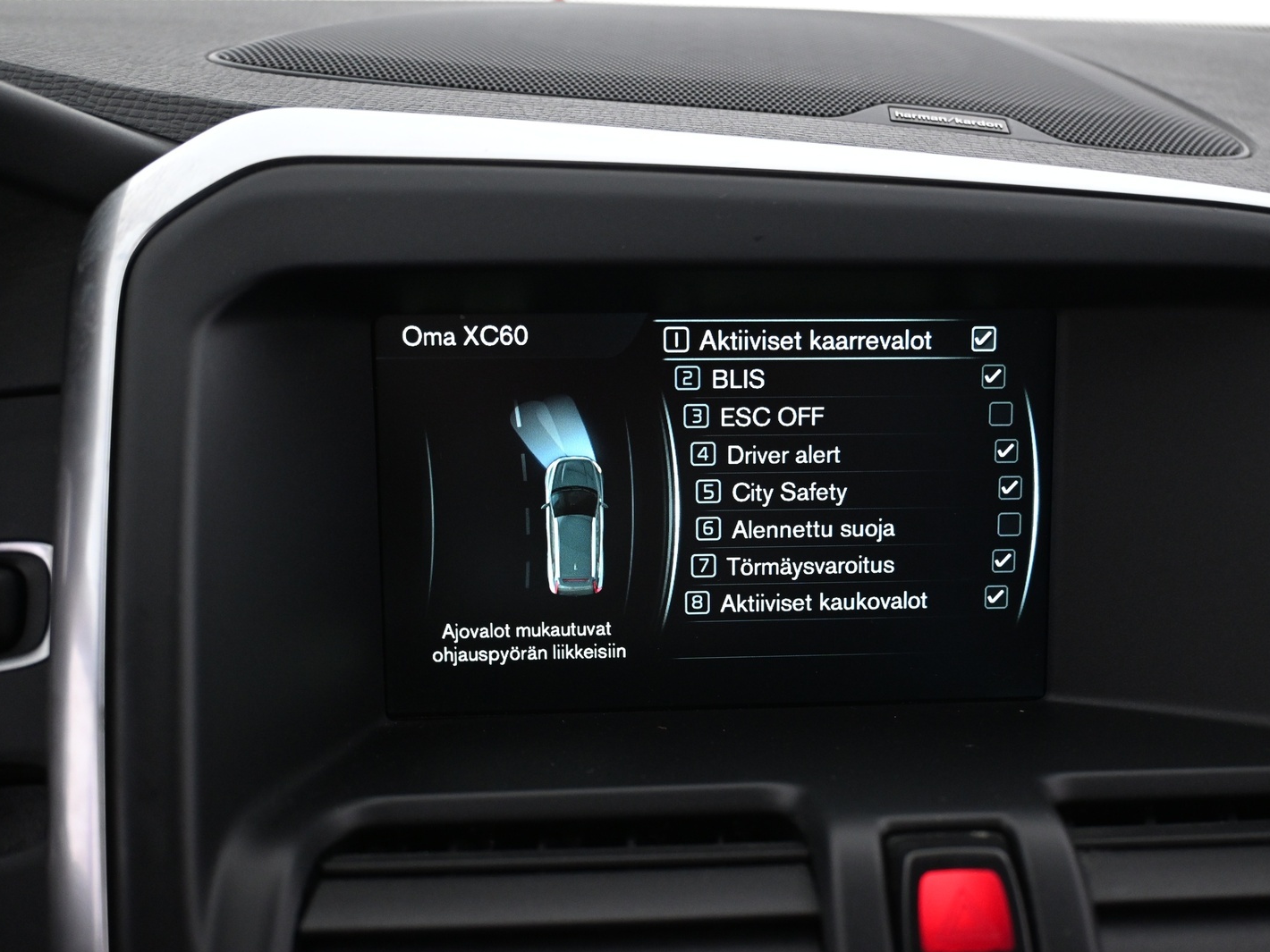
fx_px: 1268
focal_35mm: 35
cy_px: 481
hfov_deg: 53.1
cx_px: 715
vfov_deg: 41.2
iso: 1400
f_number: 4
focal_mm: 21
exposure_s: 1/30
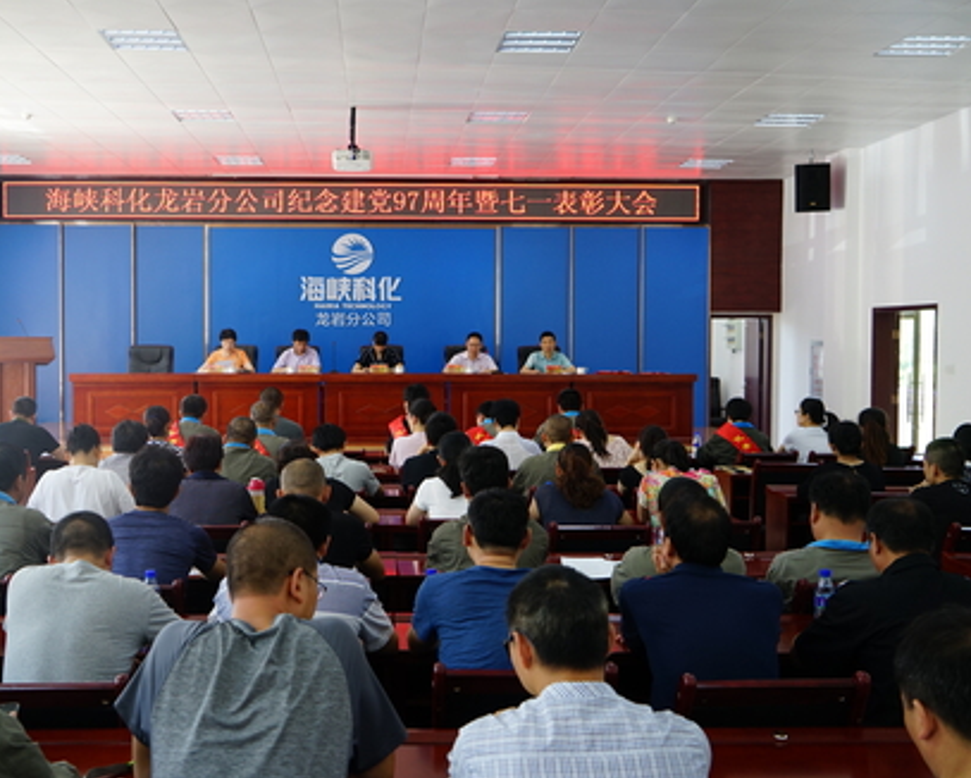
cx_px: 403
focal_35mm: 38
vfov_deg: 39.2
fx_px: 1093
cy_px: 389
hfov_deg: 47.7
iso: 640
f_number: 4.5
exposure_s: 1/50
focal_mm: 33
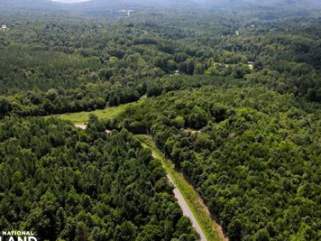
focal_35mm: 29
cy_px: 108
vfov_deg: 48.2
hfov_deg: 61.2
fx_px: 269
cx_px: 190
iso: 100
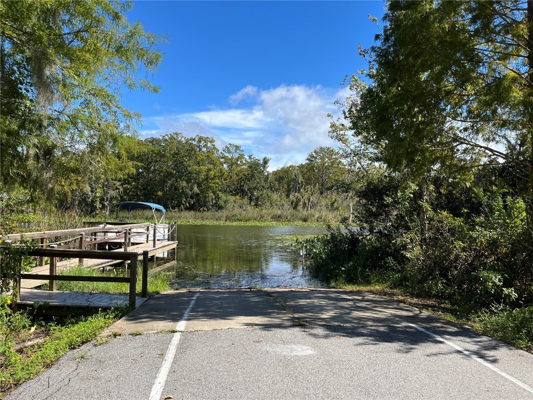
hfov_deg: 67.3
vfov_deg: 53.1
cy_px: 200
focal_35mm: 26
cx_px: 266
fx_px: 400
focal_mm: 5.1
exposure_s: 1/2513
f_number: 1.6
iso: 50
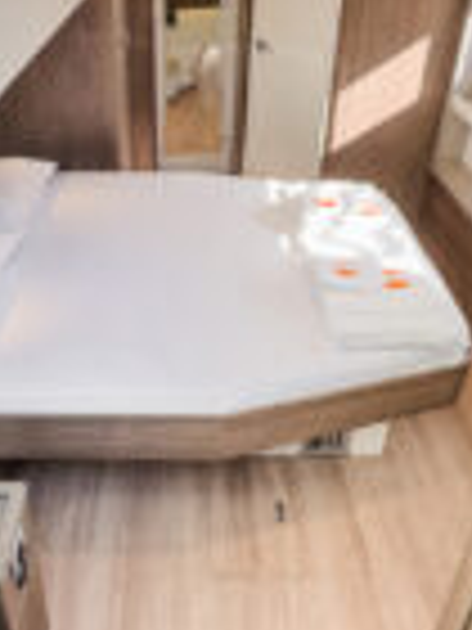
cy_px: 266
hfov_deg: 40.5
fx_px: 636
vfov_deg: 52.4
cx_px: 182
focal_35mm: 35
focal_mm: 2.22
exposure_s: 1/100
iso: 50
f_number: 2.2
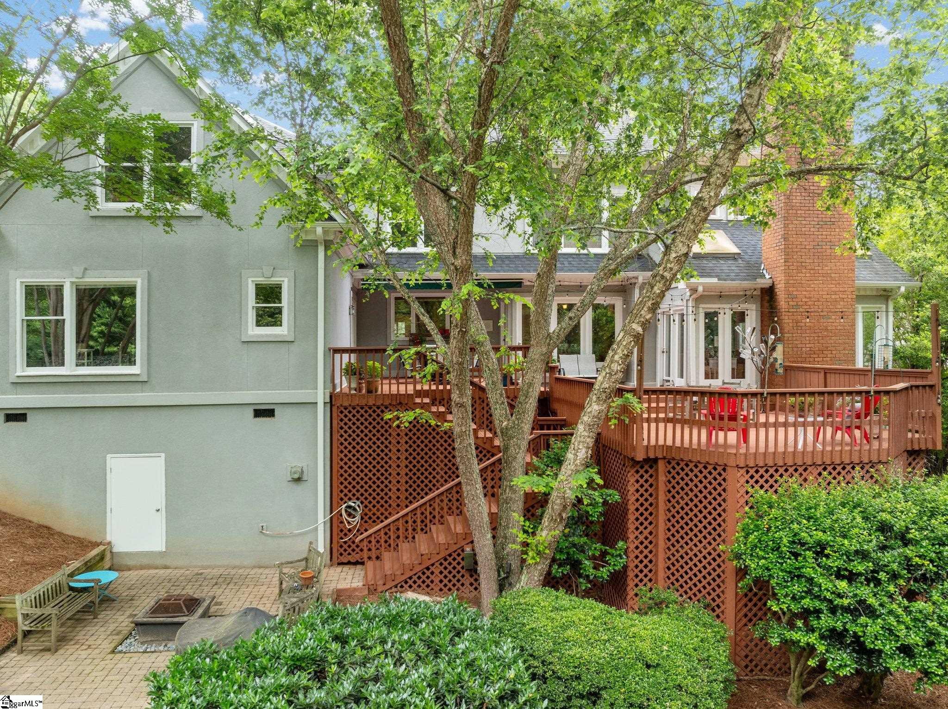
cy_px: 354
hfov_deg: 71.6
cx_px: 474
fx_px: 657
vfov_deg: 56.8
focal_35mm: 24
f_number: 4.5
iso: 100
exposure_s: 1/4
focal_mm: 12.29
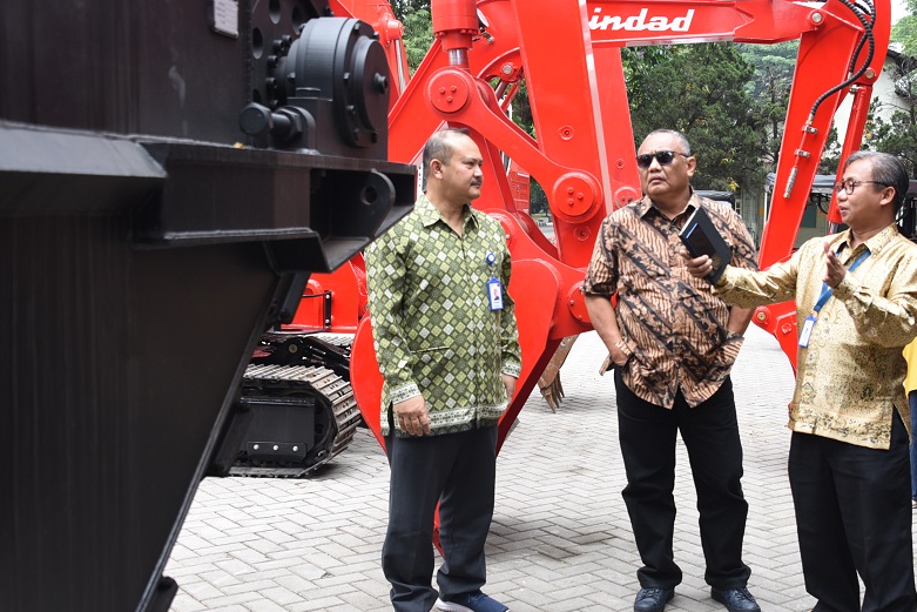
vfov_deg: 28.7
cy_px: 302
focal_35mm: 47
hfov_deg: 41.3
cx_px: 620
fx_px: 1197
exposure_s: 1/250
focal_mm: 34
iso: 400
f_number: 5
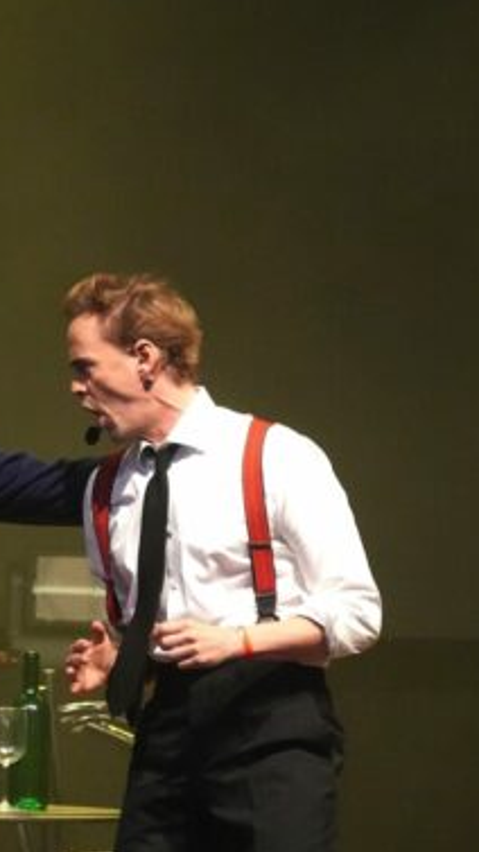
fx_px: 16398
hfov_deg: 1.7
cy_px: 572
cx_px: -145
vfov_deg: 3.0
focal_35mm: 726
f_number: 6.3
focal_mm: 227
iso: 6400
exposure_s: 1/250
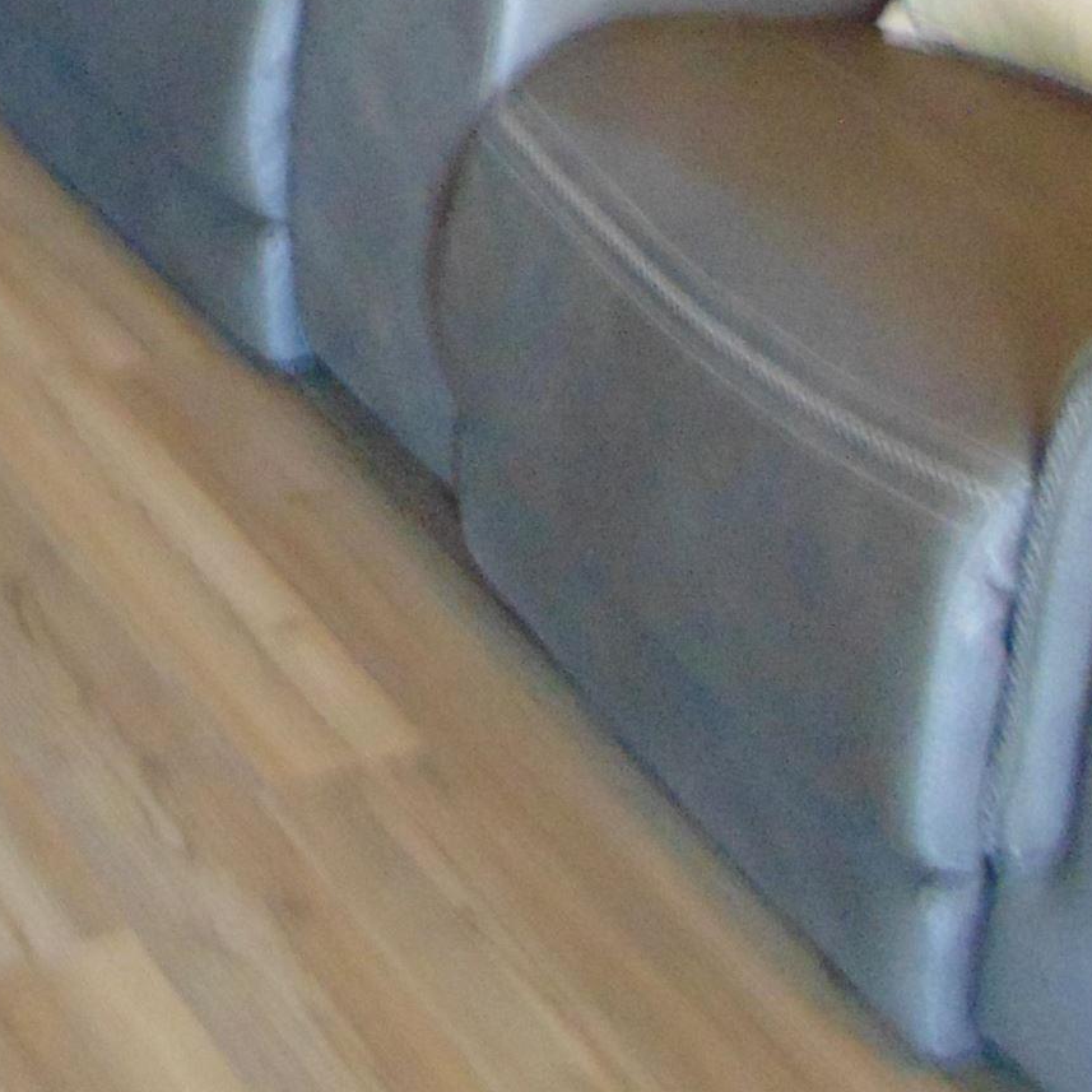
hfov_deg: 17.3
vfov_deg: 17.2
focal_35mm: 95
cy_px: -335
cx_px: -297
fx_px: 3391
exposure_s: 1/20
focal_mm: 5.4
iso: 400
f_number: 3.1
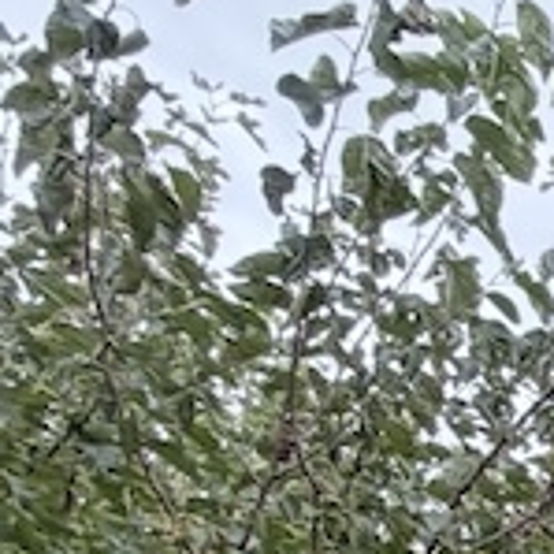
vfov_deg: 15.6
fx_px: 1539
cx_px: 1774
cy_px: 1145
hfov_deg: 10.7
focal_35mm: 85
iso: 40
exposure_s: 1/531
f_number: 2.2
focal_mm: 2.22
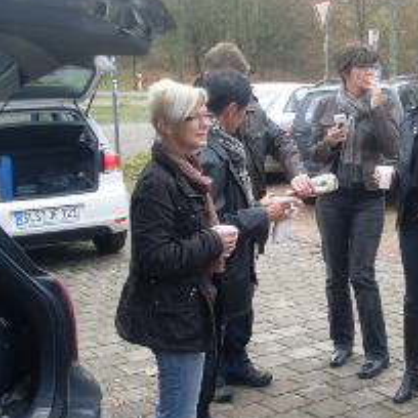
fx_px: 902
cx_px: 375
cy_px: 182
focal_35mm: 66
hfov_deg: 25.3
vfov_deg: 26.1
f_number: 3
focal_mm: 6.3
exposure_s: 1/125
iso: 80
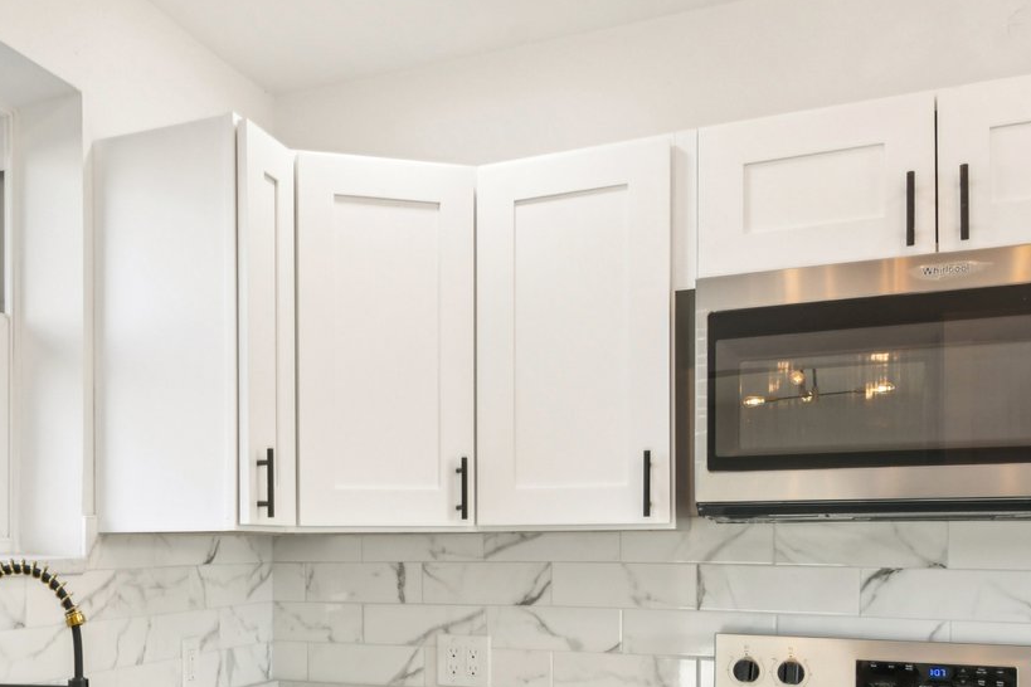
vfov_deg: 32.4
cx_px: 174
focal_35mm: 40
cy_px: 563
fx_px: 1145
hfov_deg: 45.4
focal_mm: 16
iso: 400
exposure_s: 1/80
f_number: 8
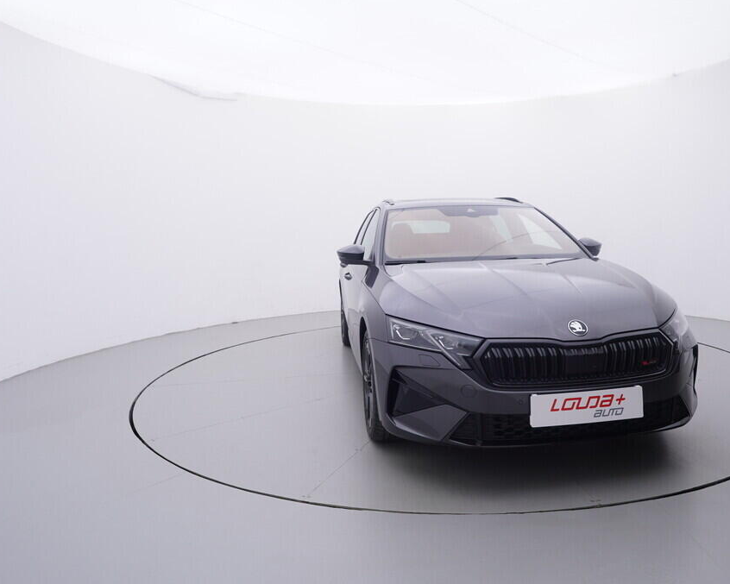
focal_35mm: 26
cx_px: 417
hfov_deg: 66.6
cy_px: 292
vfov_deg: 55.7
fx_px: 552
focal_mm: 15
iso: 200
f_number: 5
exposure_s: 1/80
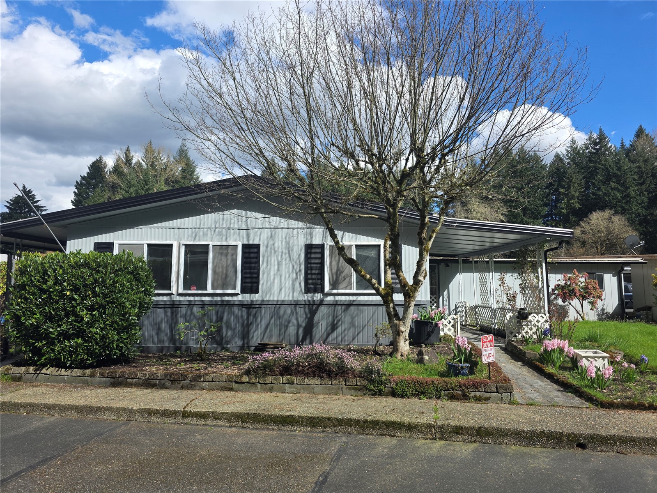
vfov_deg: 58.9
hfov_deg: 73.9
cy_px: 246
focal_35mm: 23
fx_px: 437
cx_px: 328
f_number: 1.7
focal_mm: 6.3
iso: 80
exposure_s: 1/4650
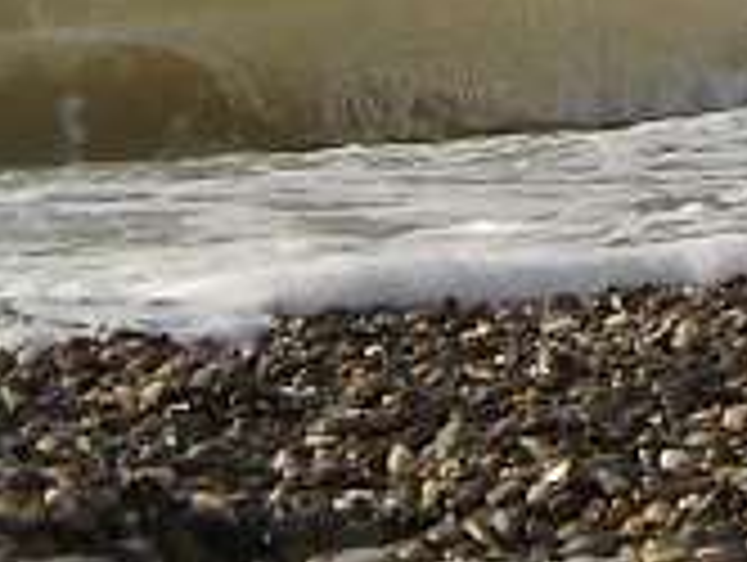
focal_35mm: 183
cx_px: 1206
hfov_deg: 10.3
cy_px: -566
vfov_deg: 7.8
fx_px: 3955
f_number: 4.8
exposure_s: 1/500
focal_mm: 5.8
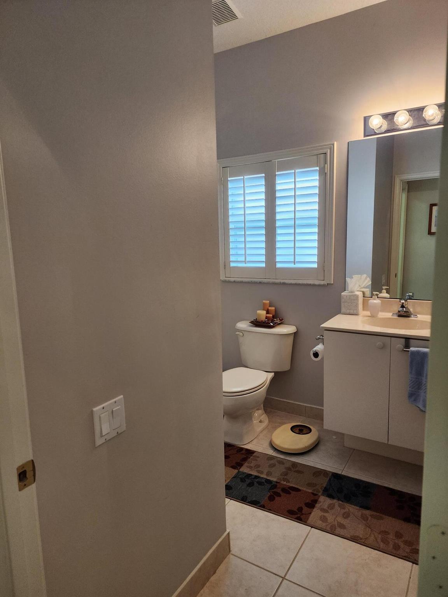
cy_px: 298
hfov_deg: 58.9
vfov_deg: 73.9
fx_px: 397
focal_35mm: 23
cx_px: 224
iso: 200
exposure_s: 1/120
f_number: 1.8
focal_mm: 6.4
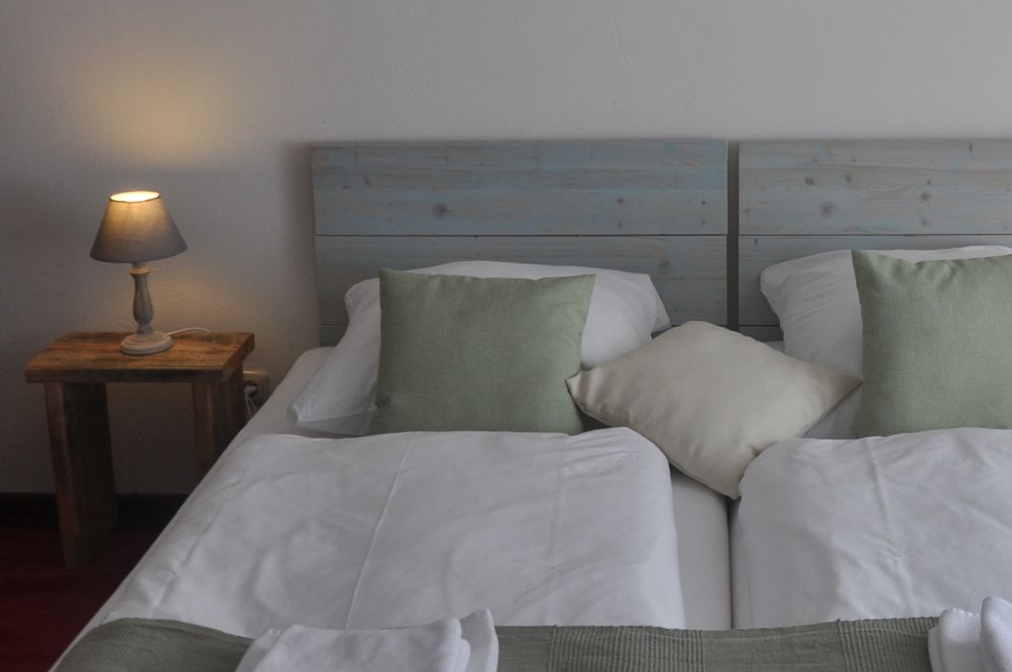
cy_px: 88
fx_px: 1488
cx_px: 734
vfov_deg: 24.8
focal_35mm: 53
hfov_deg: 36.8
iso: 250
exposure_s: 1/80
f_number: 6.3
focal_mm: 18
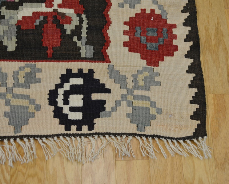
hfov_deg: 31.6
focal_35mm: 60
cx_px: 121
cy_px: 92
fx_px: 404
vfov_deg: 25.6
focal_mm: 35
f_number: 5
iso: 560
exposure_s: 1/60
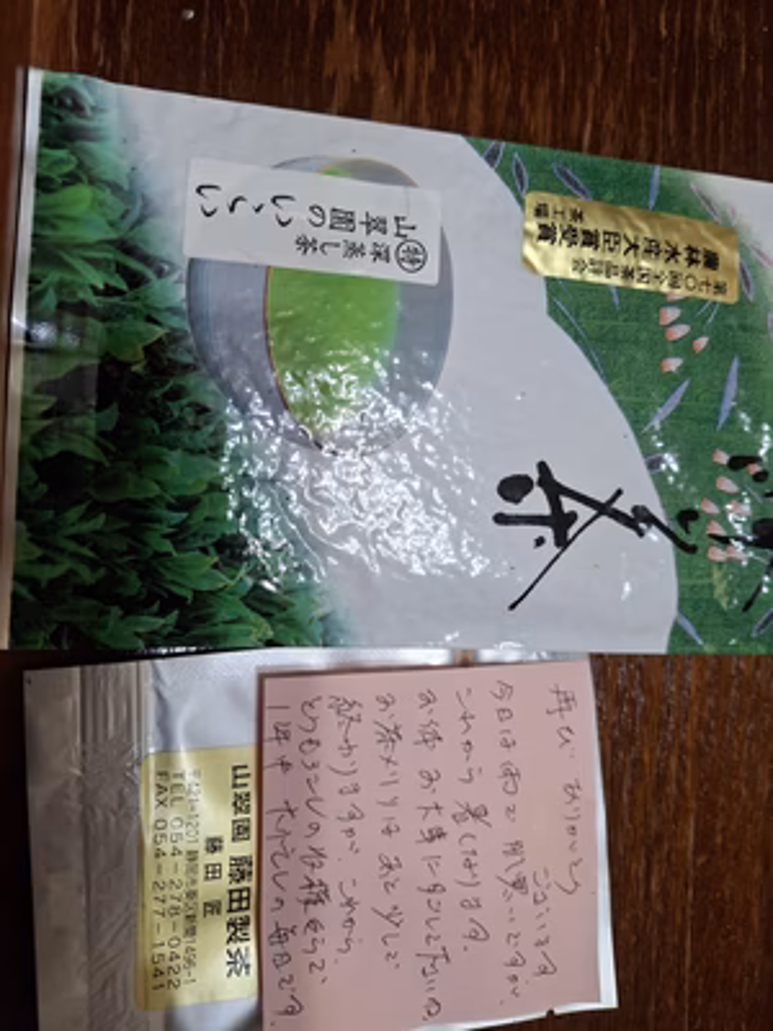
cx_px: 386
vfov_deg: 73.9
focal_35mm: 23
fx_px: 685
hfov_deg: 58.9
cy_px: 516
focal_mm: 5.54
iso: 160
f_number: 1.8
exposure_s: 1/100
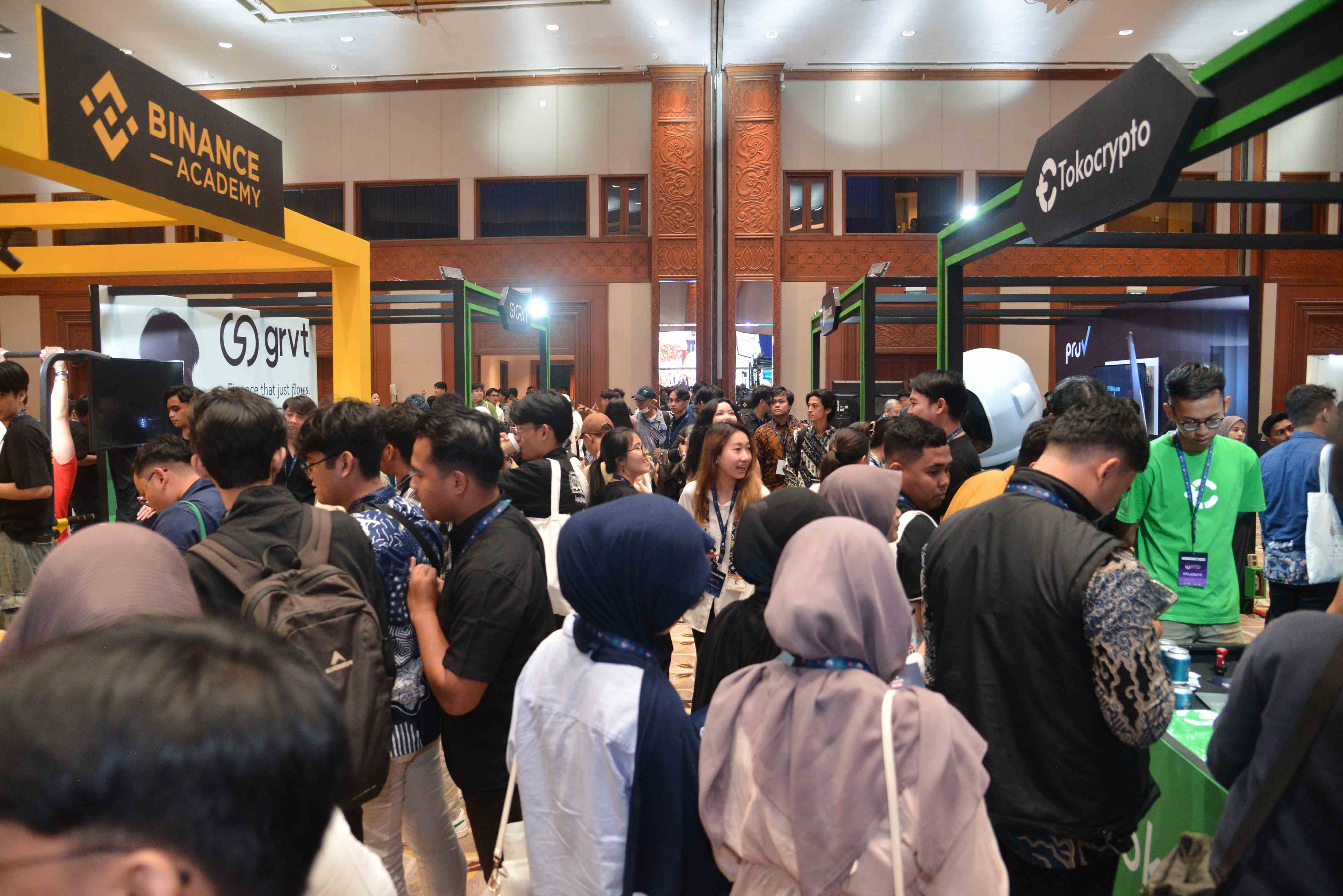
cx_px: 672
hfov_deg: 73.7
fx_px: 896
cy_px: 448
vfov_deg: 53.2
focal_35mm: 24
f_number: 4
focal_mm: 24
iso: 2500
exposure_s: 1/100
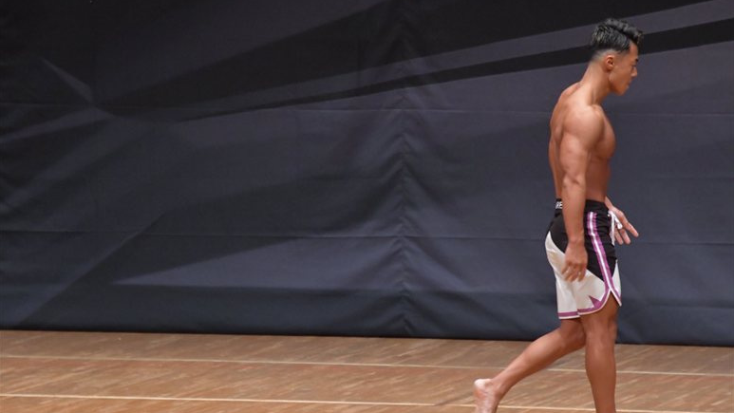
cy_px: 219
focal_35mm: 315
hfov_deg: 6.9
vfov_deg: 3.9
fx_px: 6131
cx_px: 367
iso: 6400
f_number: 5.6
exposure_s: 1/400
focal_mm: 200
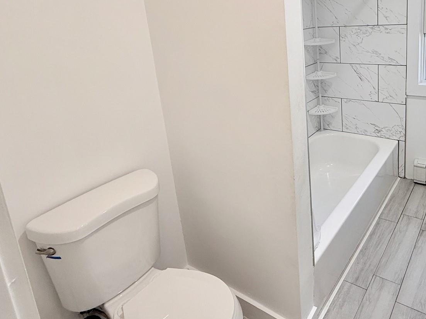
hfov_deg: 64.5
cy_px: 84
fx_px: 320
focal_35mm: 26
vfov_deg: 51.0
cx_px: 303
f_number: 2.2
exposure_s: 1/120
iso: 125
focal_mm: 2.22
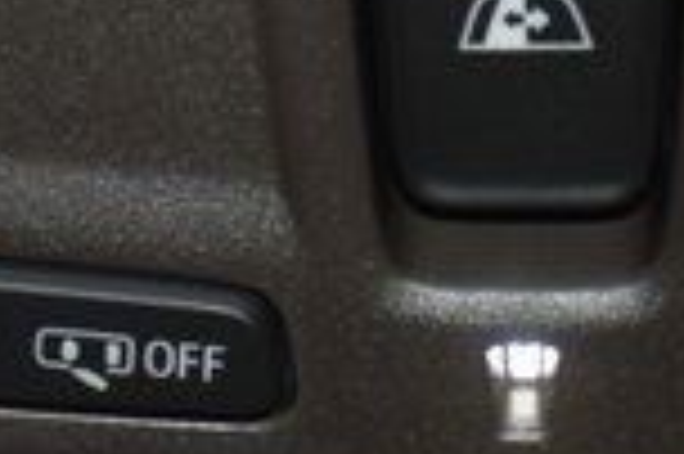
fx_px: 4790
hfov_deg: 8.2
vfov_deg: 5.4
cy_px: 317
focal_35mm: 252
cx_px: 518
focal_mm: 25
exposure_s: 1/80
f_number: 3.8
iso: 560
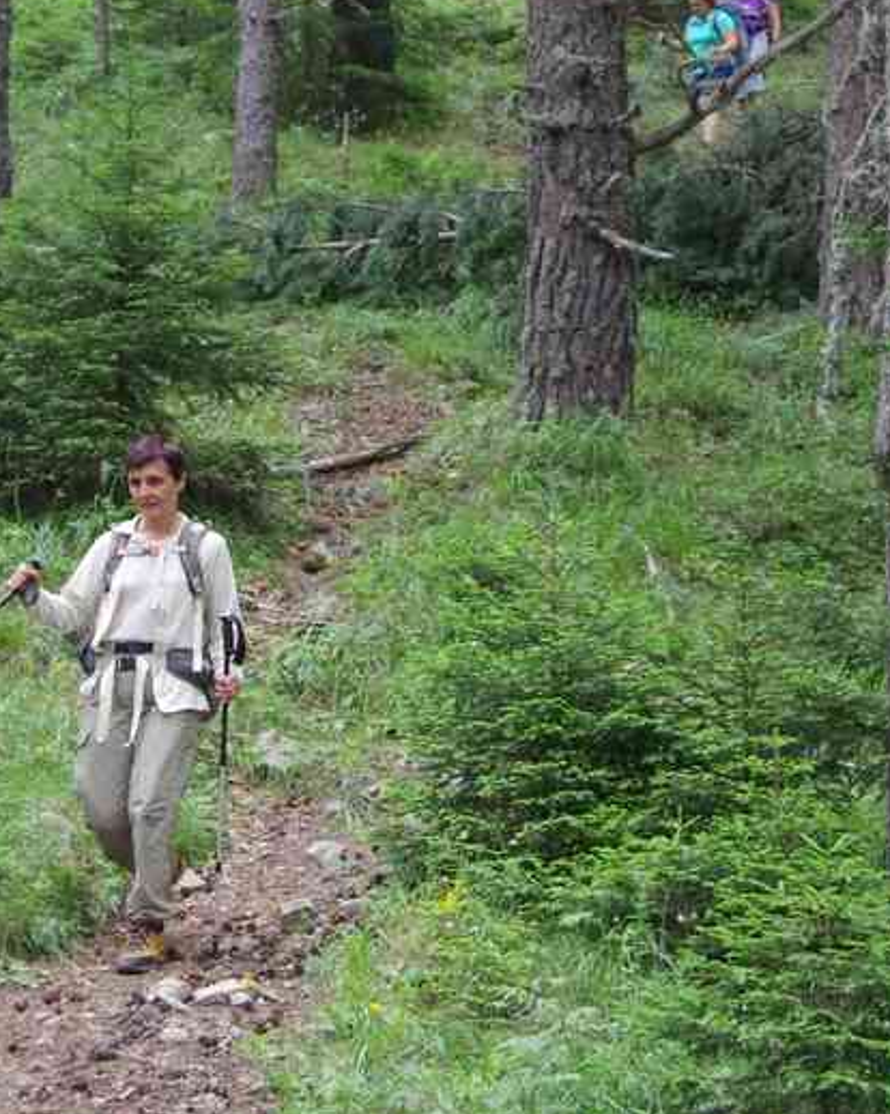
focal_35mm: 105
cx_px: 638
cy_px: 324
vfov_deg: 18.1
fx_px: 3471
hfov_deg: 14.6
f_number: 7.1
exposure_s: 1/60
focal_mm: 38.8
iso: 1600
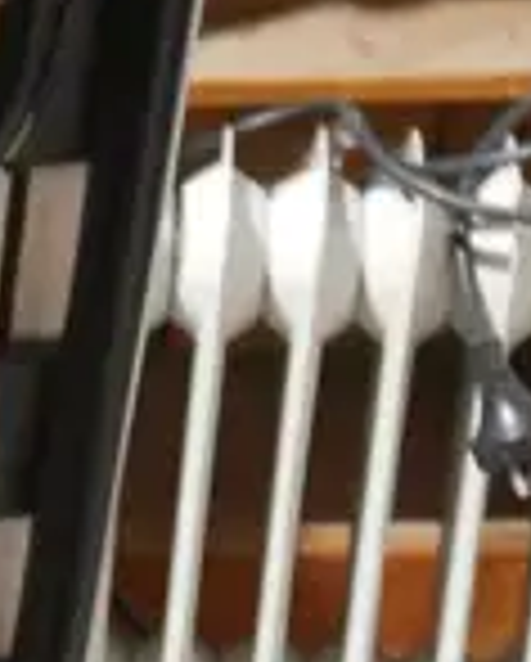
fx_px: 4803
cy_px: 1392
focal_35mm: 245
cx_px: -1163
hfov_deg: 5.8
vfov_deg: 7.5
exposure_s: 1/60
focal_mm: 18
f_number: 4
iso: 1600
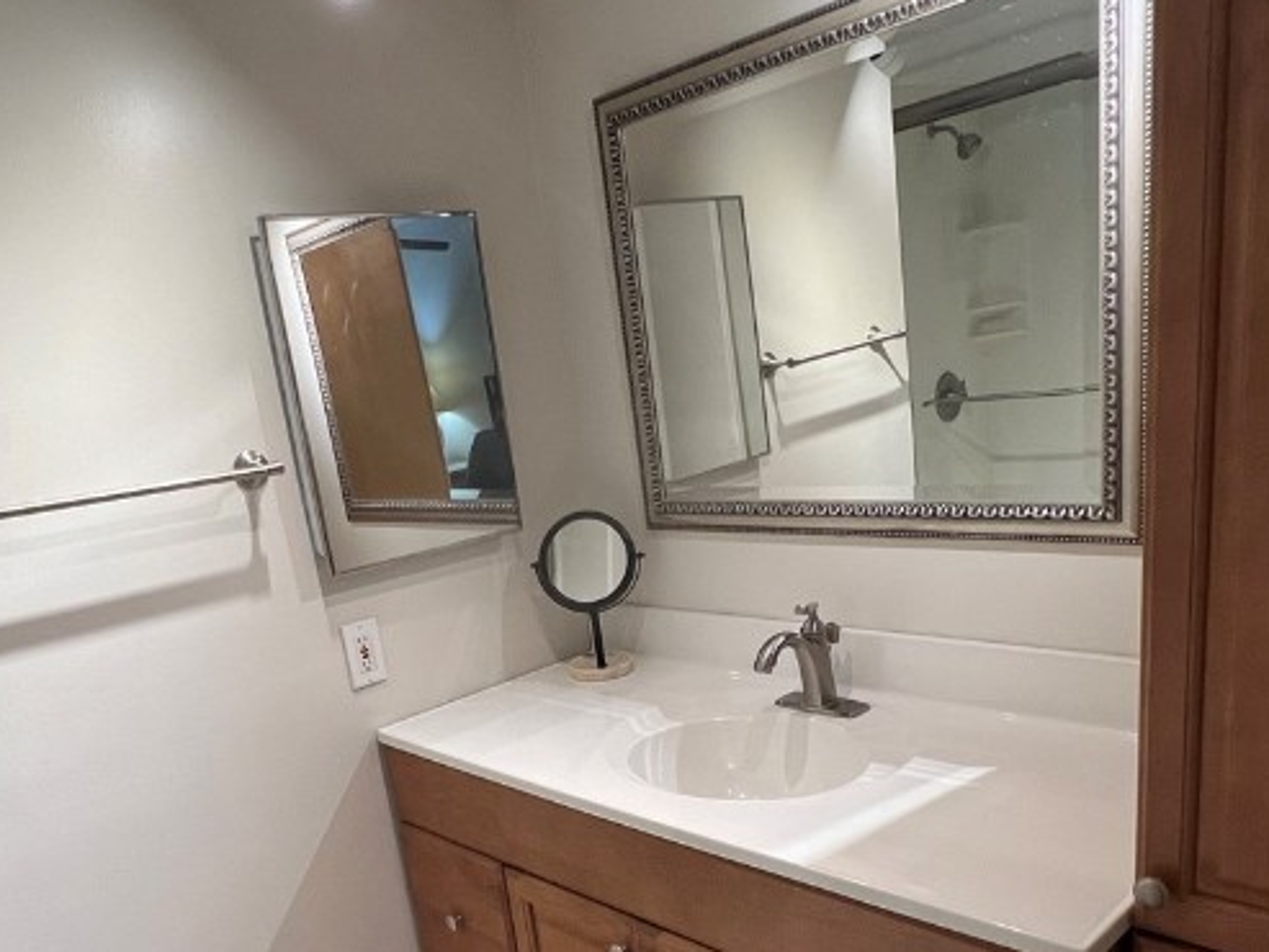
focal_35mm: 27
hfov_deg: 65.1
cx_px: 564
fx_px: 990
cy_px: 669
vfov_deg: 50.0
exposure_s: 1/120
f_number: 1.8
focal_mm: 1.57
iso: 250
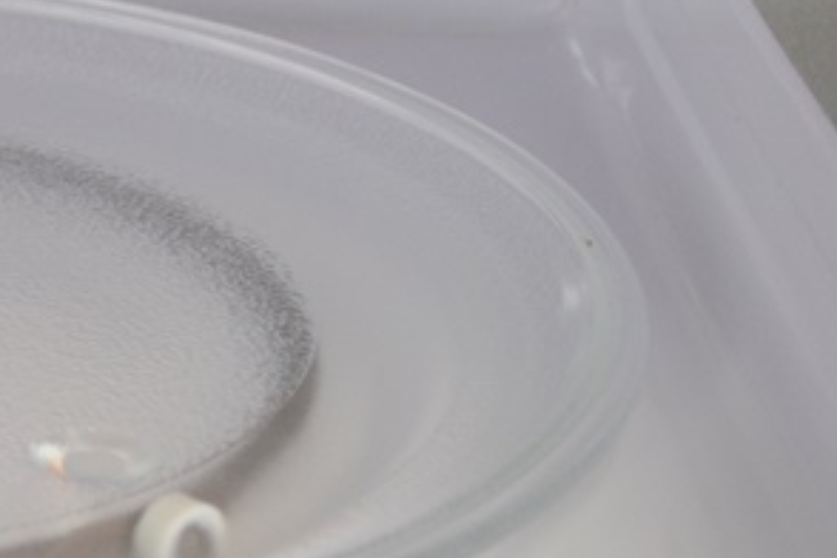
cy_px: -28
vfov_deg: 7.1
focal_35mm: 193
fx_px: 4487
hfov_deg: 10.4
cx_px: -270
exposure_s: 1/100
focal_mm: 42
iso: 400
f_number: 5.3
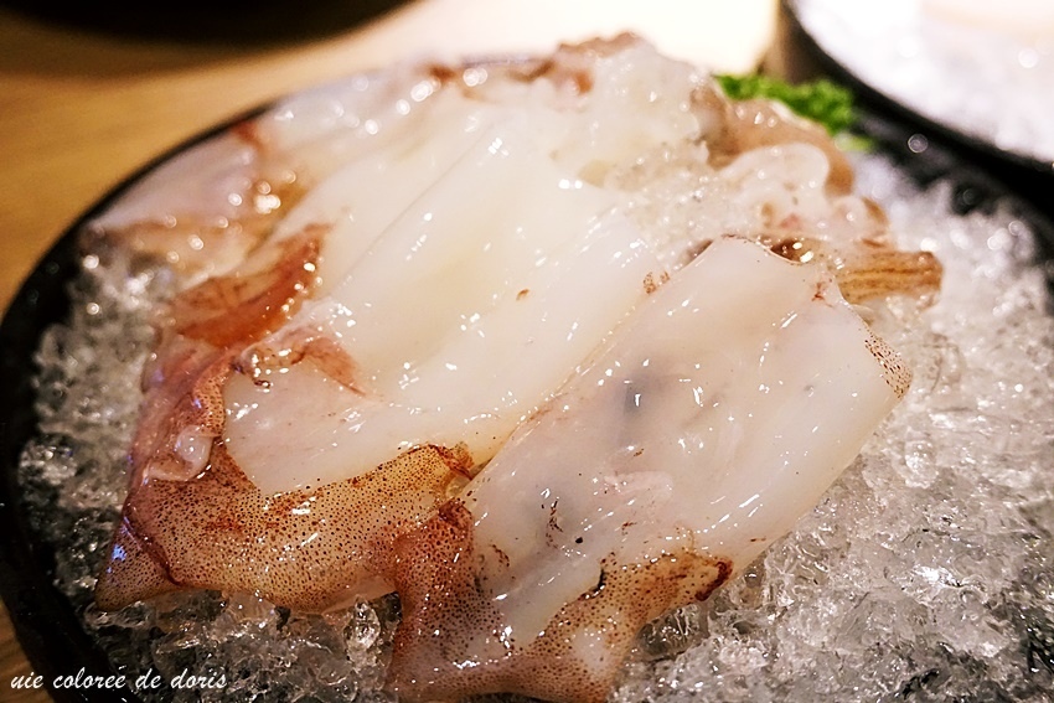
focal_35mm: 40
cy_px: 352
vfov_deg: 33.0
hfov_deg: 47.9
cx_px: 527
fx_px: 1186
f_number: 4.5
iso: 3200
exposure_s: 1/50
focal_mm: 27
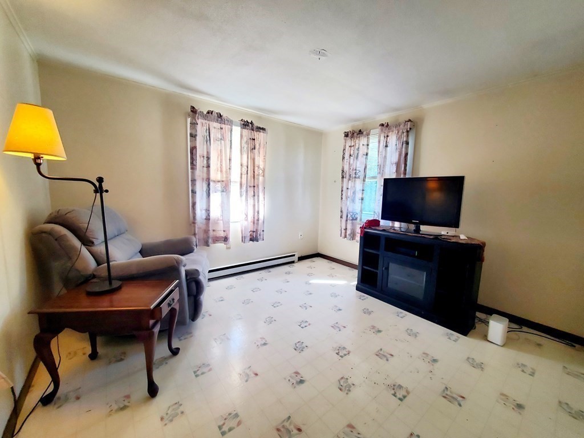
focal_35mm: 13
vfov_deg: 89.9
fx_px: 219
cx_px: 292
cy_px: 219
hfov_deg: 106.2
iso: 125
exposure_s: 1/60.2
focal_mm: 1.8
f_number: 2.2
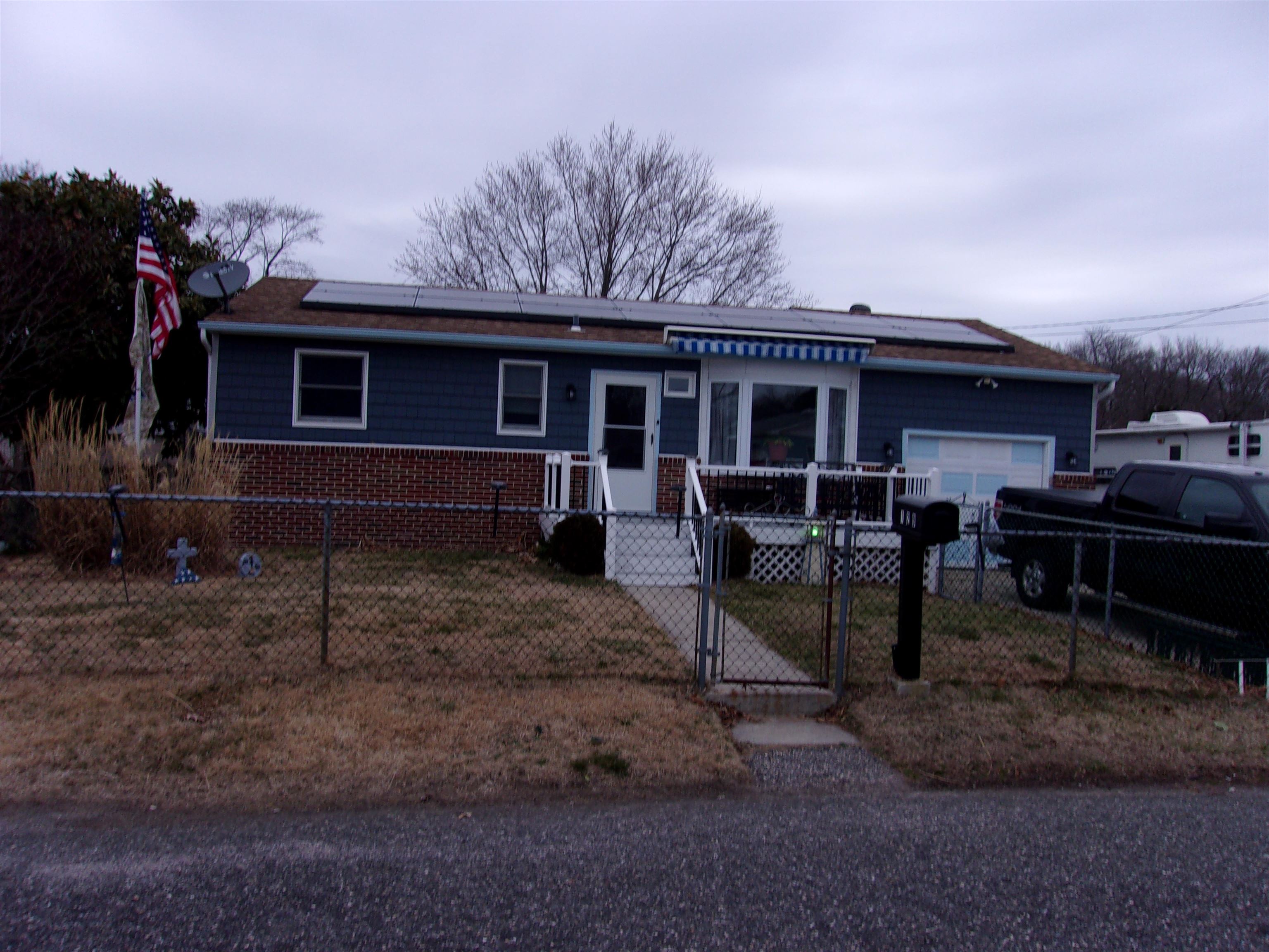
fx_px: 990
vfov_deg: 51.4
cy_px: 476
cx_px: 634
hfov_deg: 65.3
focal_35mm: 27
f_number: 10.4
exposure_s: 1/45
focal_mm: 4.9
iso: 80
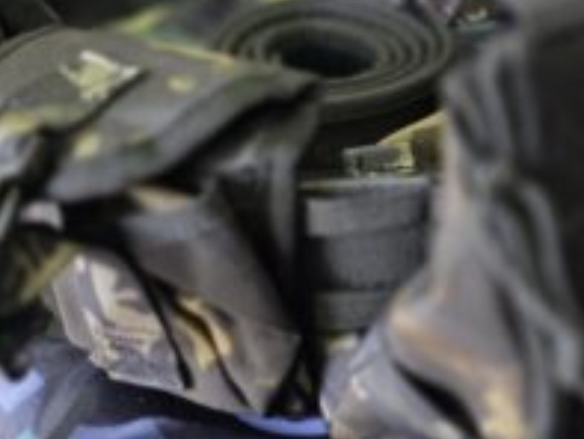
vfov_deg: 20.8
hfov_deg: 27.5
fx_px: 1182
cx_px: 412
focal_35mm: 70
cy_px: 101
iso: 400
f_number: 1.7
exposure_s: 1/100
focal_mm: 6.3
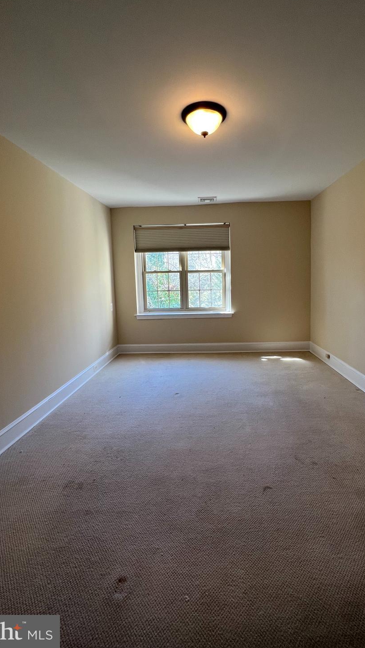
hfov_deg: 70.3
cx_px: 206
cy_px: 308
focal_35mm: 15
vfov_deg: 102.9
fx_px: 258
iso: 125
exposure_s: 1/120
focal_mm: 1.57
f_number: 1.8
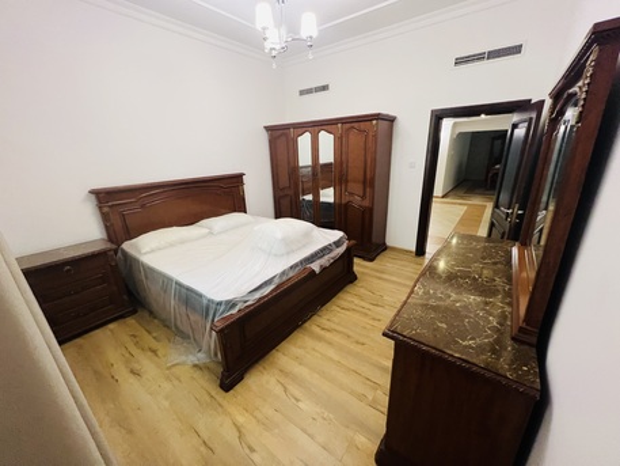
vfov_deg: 89.9
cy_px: 233
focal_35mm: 13
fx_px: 233
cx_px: 310
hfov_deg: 106.2
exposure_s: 1/50
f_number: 1.8
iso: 400
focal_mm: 1.57
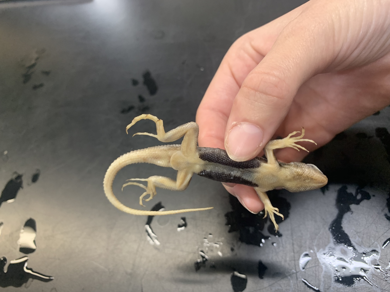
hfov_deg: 67.3
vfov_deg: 53.1
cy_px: 146
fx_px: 293
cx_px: 195
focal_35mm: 26
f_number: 1.8
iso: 250
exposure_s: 1/60
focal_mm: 4.25
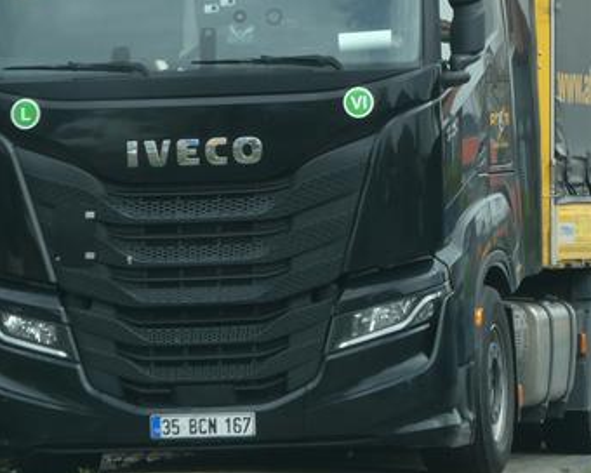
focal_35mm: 459
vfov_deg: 3.4
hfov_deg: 4.2
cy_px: 35
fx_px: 8029
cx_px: 358
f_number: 5.6
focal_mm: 35.8
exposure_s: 1/100
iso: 80
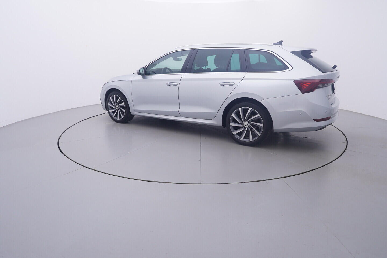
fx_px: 242
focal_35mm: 22
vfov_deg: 56.2
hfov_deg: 77.3
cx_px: 194
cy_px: 129
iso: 200
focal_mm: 15
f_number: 5
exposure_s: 1/80
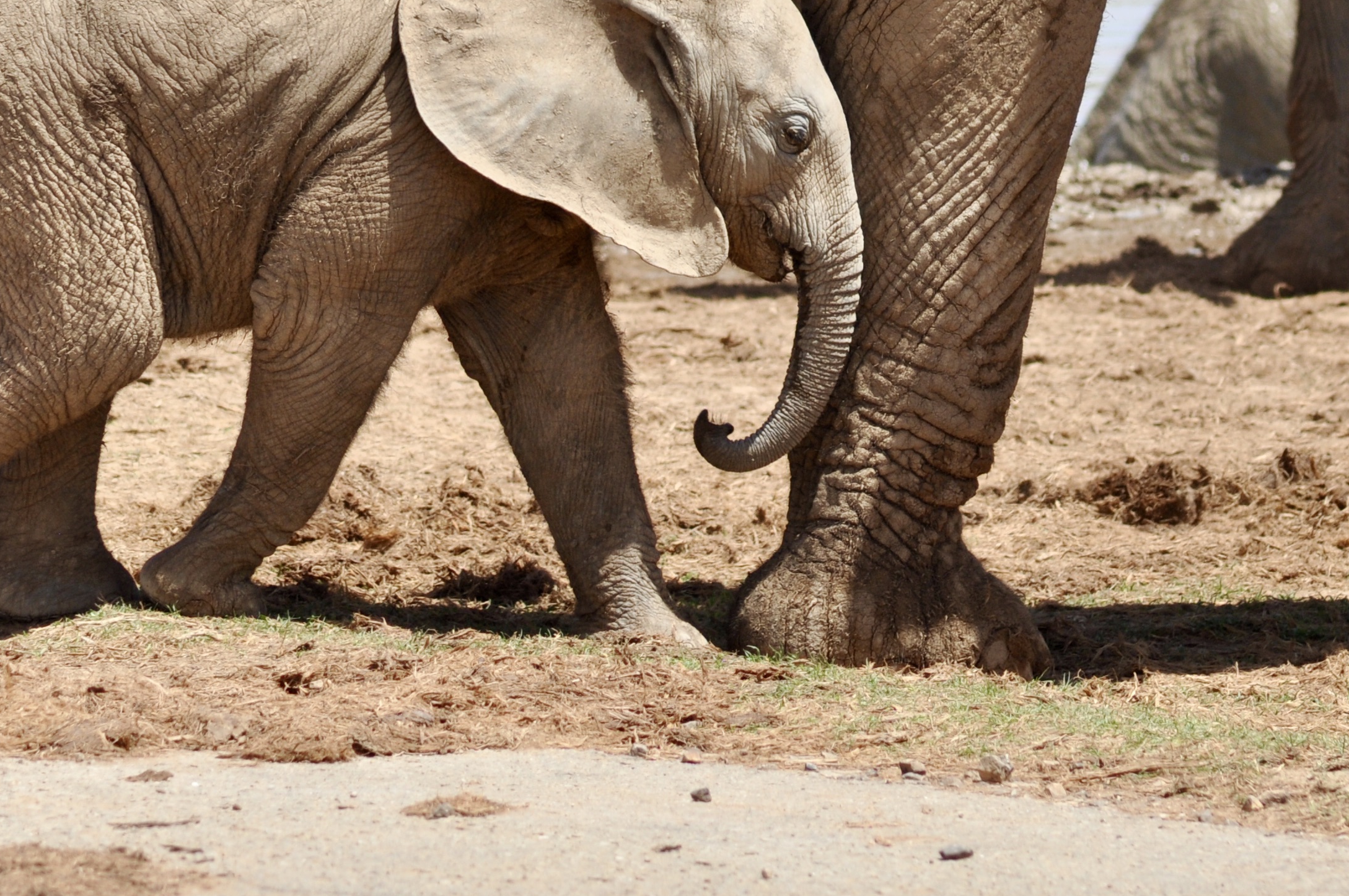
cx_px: 960
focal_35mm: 325
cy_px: 108
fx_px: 12164
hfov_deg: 6.3
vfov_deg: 4.2
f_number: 7.1
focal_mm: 110
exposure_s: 1/1000
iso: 200
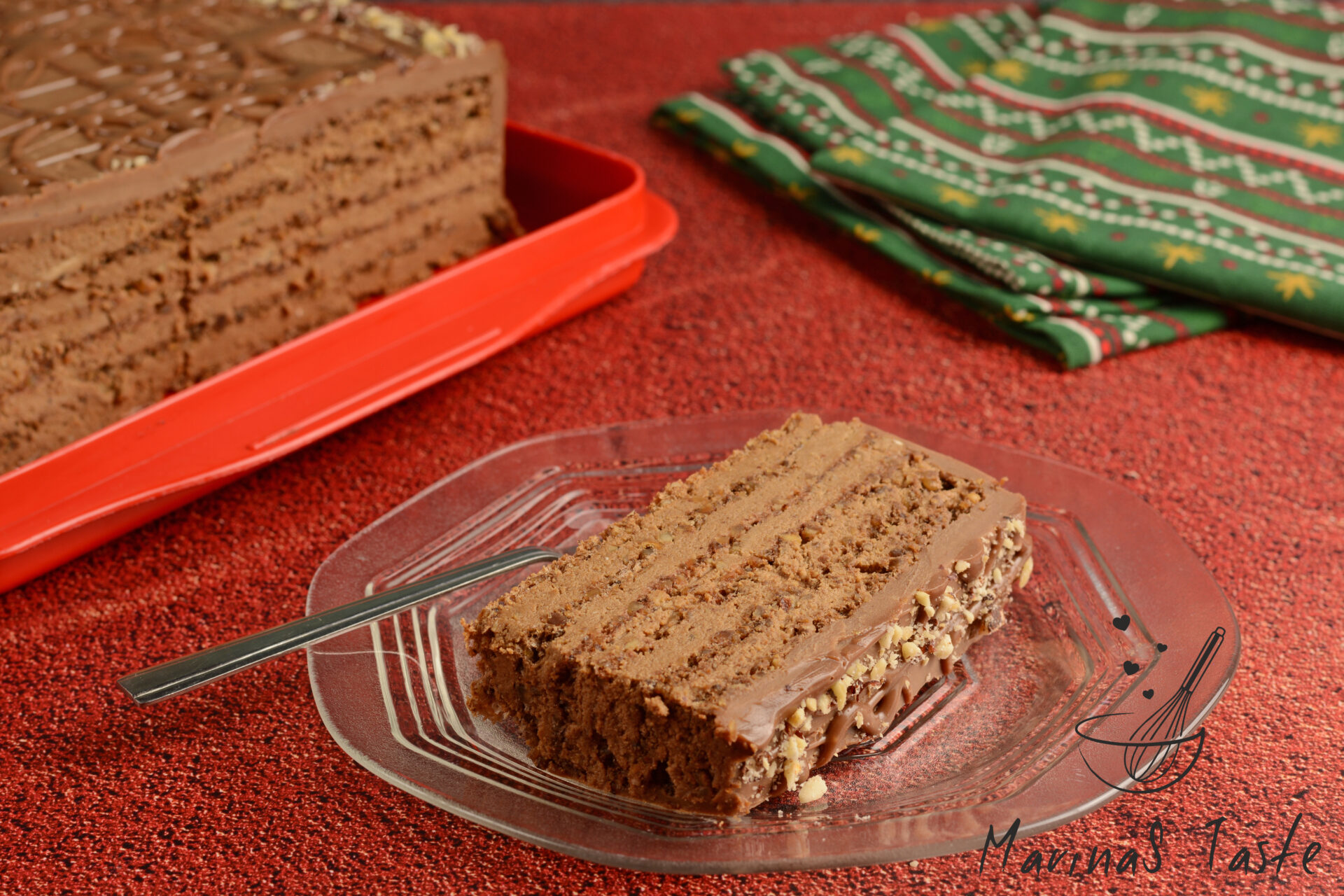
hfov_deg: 27.0
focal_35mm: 75
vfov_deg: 18.2
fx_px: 2800
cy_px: 448
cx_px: 672
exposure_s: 1/5
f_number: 8
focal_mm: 50
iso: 100
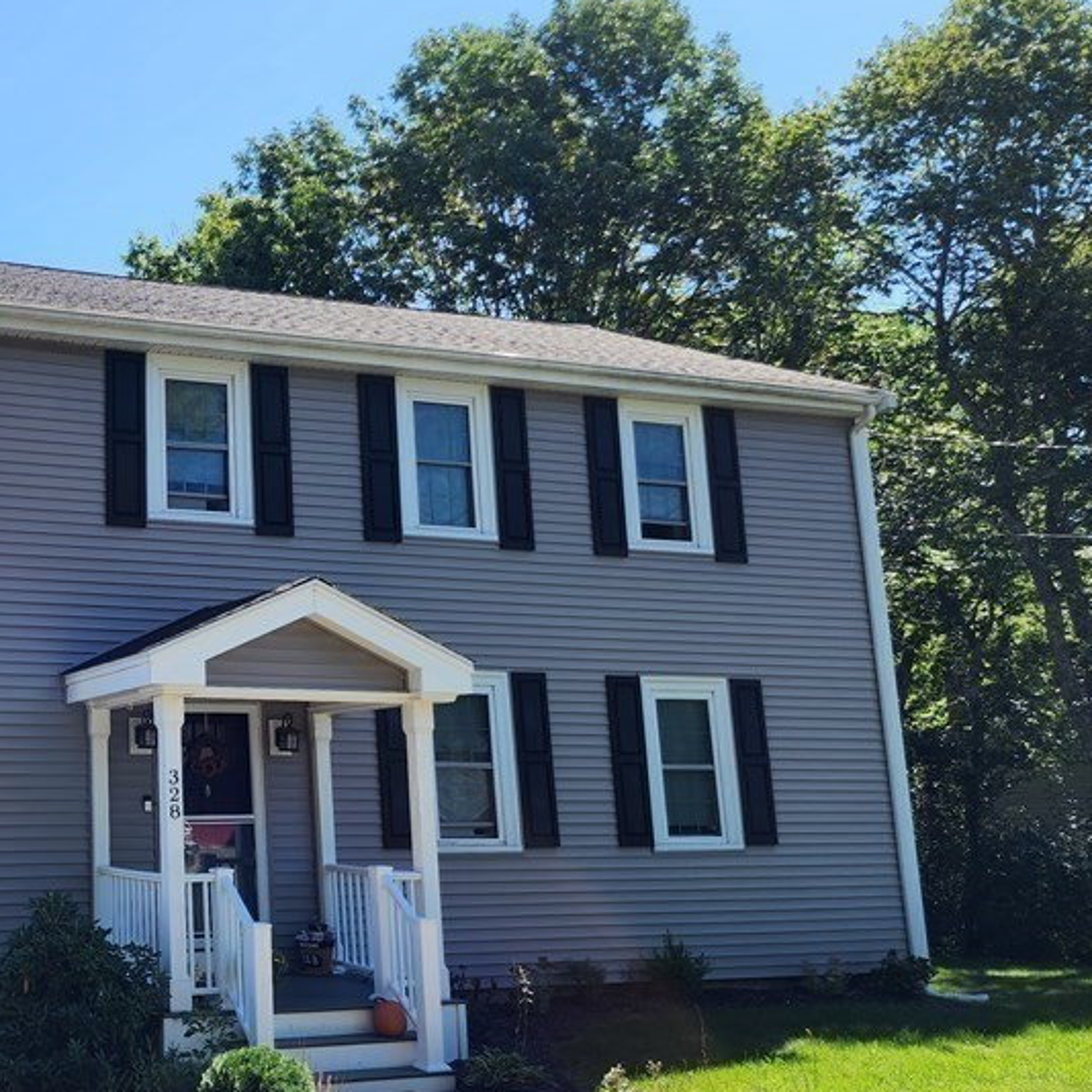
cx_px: 47
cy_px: 568
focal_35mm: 39
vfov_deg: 42.8
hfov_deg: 38.8
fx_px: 1392
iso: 12
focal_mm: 6.4
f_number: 1.8
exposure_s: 1/535
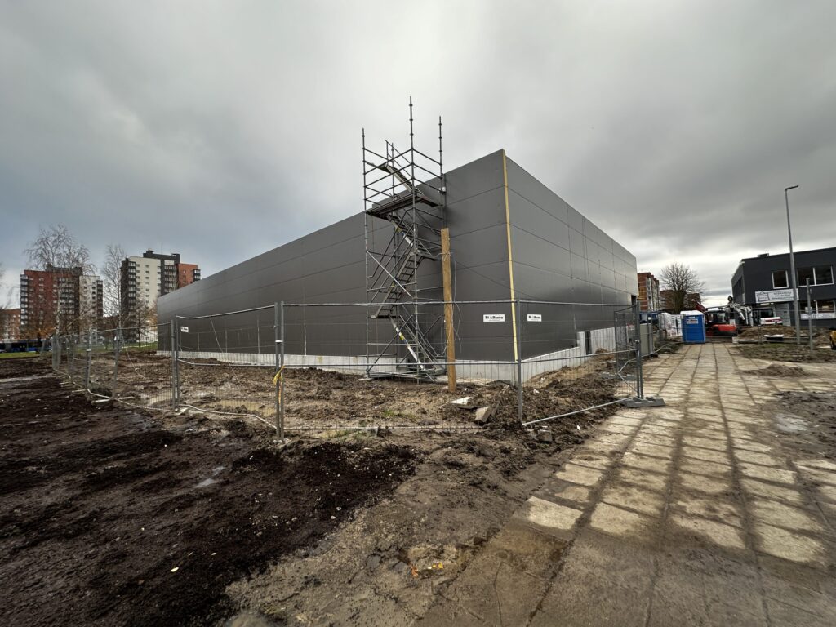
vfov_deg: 85.7
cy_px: 314
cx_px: 418
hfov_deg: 102.1
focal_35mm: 14
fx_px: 338
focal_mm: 2.22
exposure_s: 1/217
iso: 40
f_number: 2.2
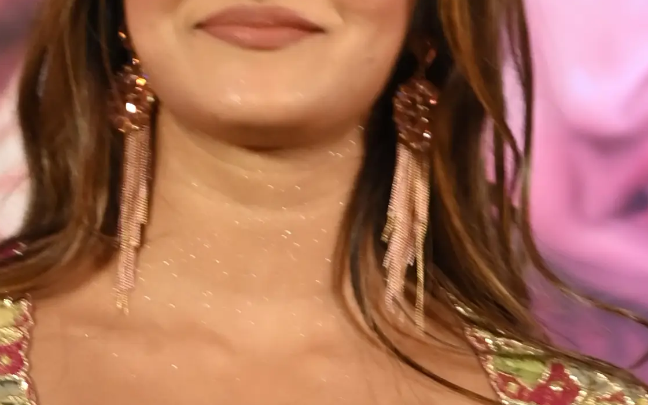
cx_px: 297
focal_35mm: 401
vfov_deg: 3.3
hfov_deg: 5.2
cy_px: 588
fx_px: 7082
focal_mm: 75
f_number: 4.5
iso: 640
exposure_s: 1/125
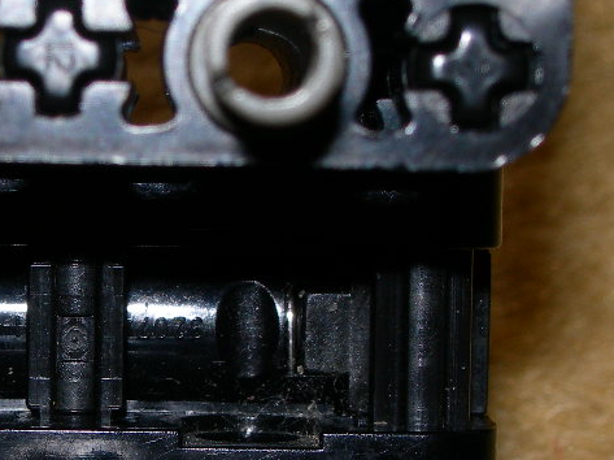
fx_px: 2765
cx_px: 65
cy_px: 338
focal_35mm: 156
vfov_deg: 9.5
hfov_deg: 12.6
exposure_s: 1/60.1
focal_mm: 14.9
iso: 50
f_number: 6.3
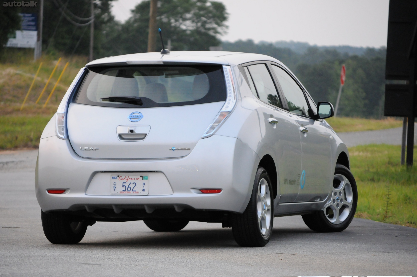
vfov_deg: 7.6
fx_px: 2083
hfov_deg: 11.4
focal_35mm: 180
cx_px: 208
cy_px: 138
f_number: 4.8
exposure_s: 1/640
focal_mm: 120
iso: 2000
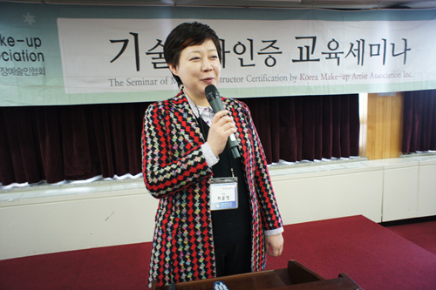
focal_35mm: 24
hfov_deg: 73.8
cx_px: 218
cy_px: 145
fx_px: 291
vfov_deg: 53.1
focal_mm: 16
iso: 400
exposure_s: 1/30
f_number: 2.8
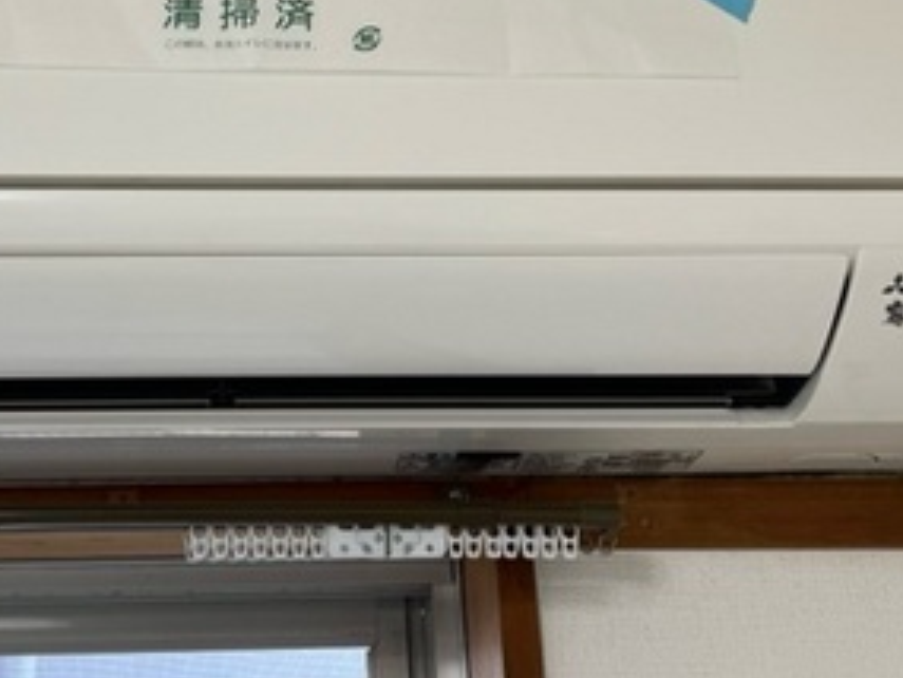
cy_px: 231
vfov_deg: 28.4
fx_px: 1331
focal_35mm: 51
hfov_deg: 37.1
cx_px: 307
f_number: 1.6
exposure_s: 1/120
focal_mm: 5.1
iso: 100
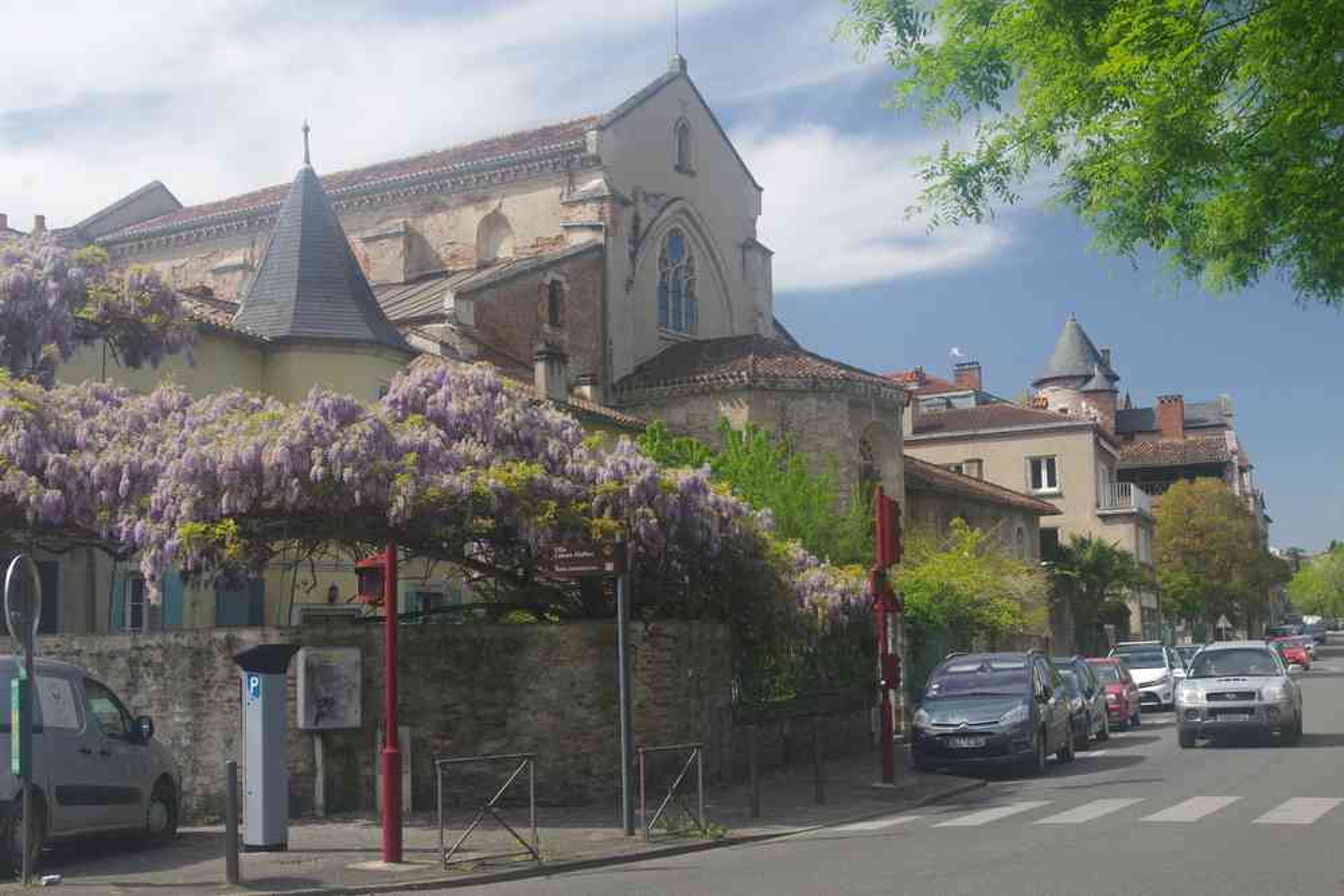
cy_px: 448
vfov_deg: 27.3
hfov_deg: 40.0
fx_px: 1848
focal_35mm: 50
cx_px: 672
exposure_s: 1/60
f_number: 11
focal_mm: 33
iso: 200
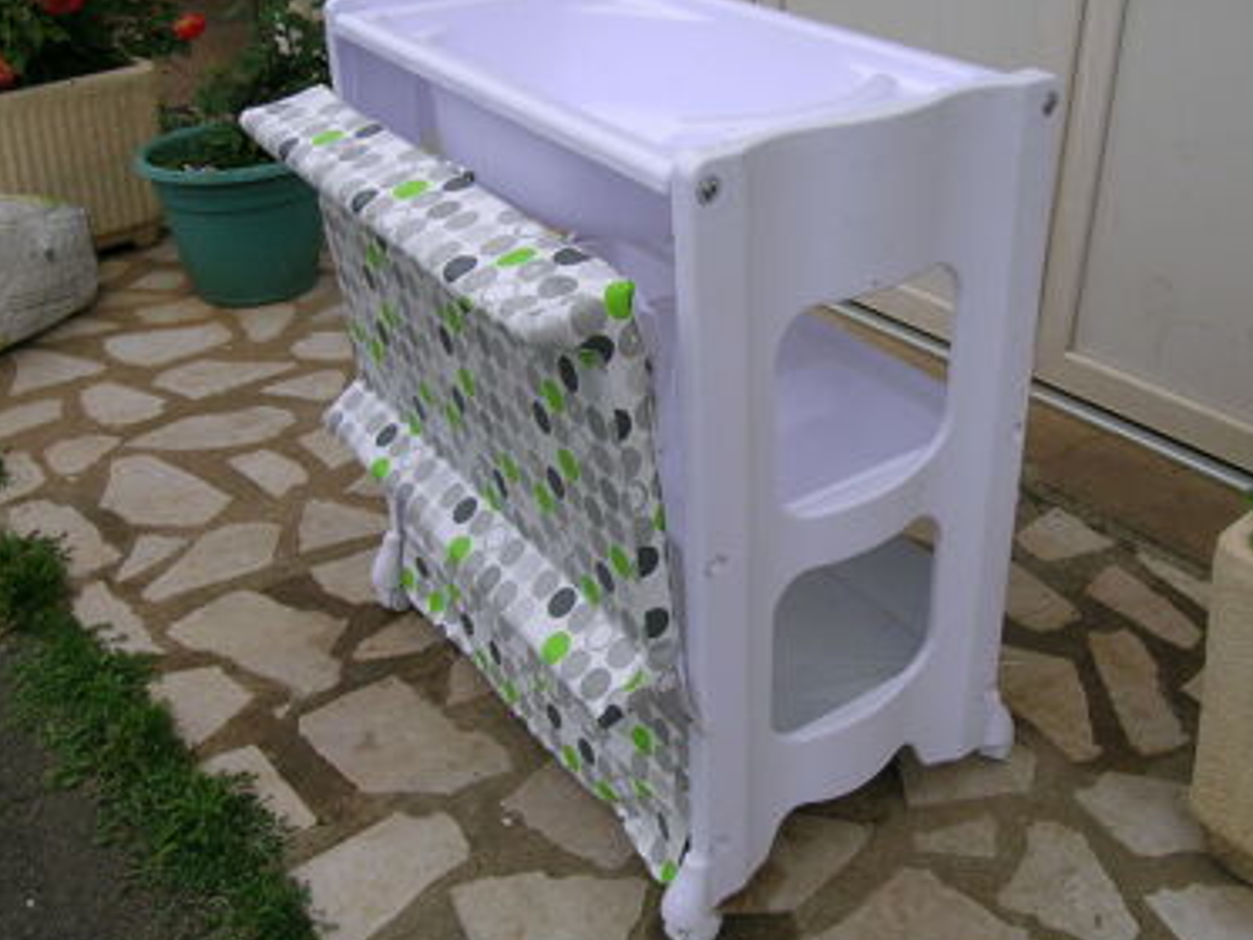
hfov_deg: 51.3
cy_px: 383
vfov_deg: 39.5
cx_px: 689
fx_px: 1304
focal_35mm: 36
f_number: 5
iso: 50
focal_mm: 5.8
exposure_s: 1/148
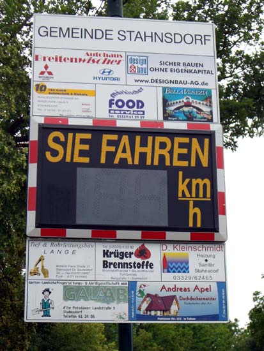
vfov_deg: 24.7
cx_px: 132
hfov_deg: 18.7
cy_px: 176
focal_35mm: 79
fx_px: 803
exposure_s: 1/160
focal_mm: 12.8
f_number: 4.1
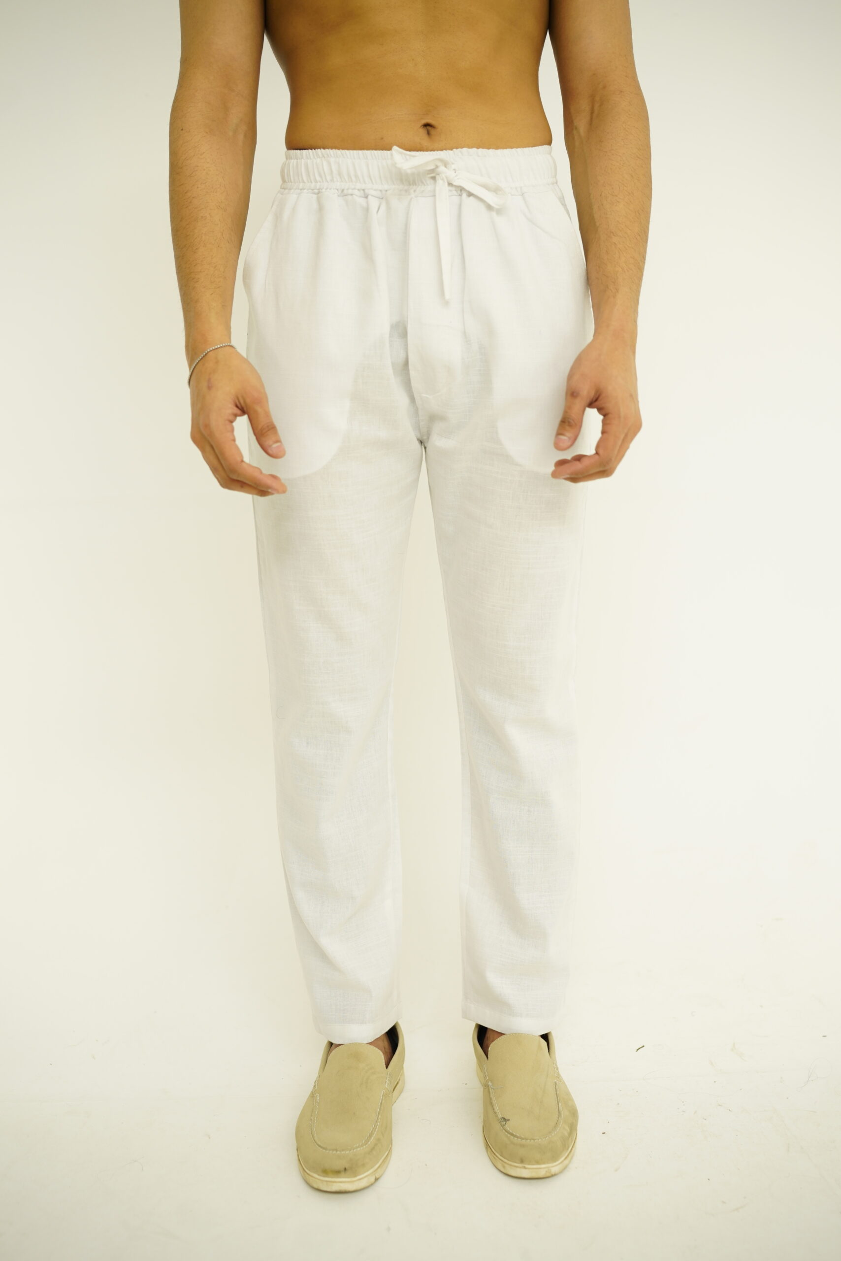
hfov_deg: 37.9
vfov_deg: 54.4
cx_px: 420
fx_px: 1226
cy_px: 630
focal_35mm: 35
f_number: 2.5
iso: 640
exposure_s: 1/160
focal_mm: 35
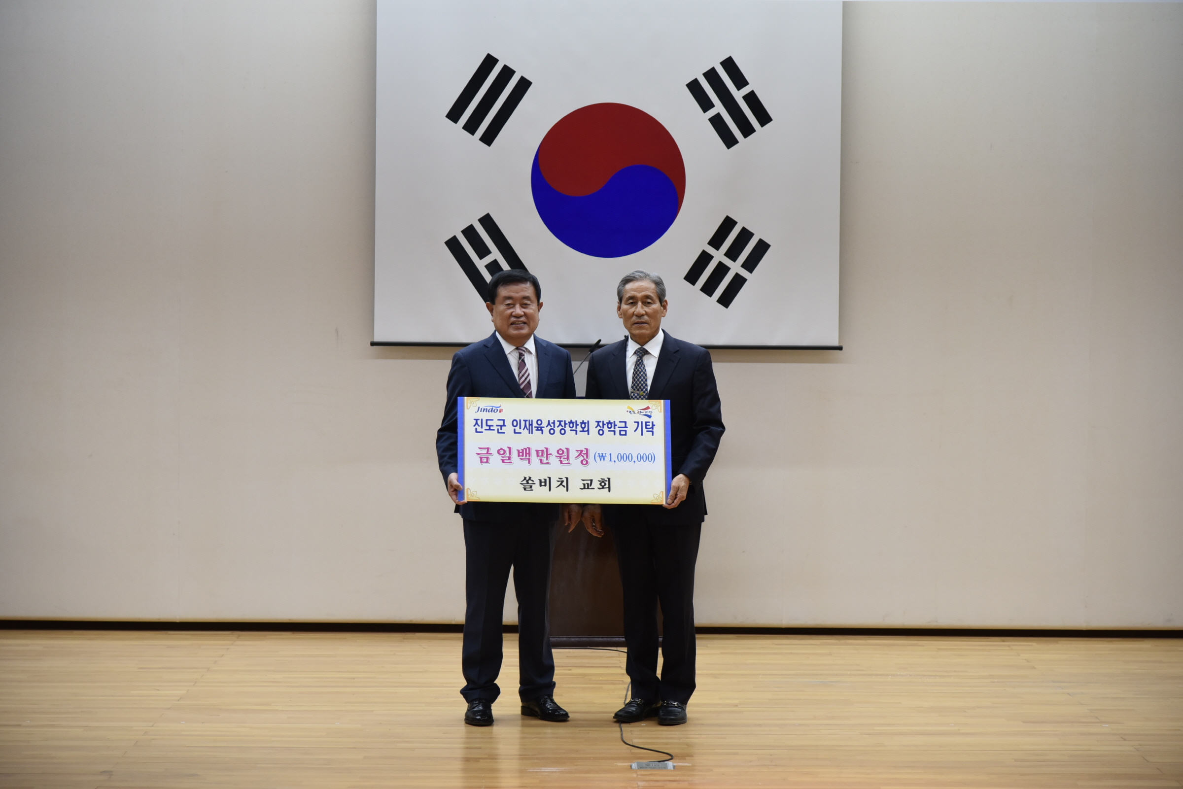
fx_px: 3122
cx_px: 592
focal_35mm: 95
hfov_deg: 21.5
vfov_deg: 14.4
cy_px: 394
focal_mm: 95
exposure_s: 1/125
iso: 800
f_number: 4
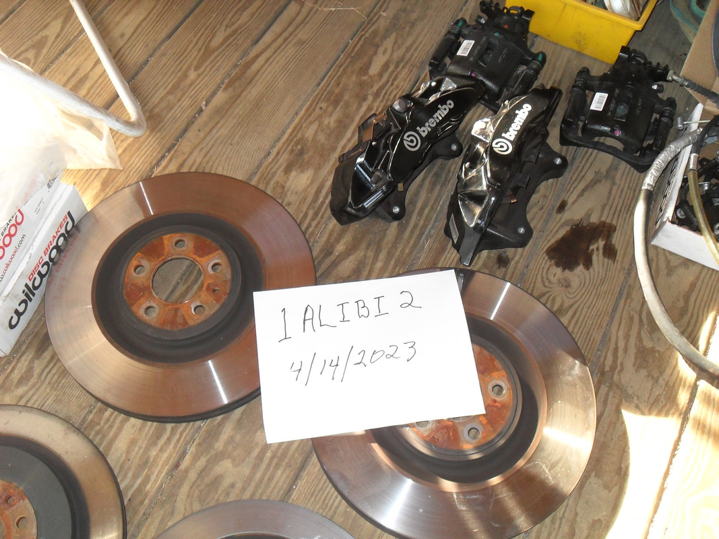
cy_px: 270
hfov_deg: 52.6
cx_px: 360
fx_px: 727
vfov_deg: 40.7
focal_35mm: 35
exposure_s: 1/45
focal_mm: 6.2
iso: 200
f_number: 2.8
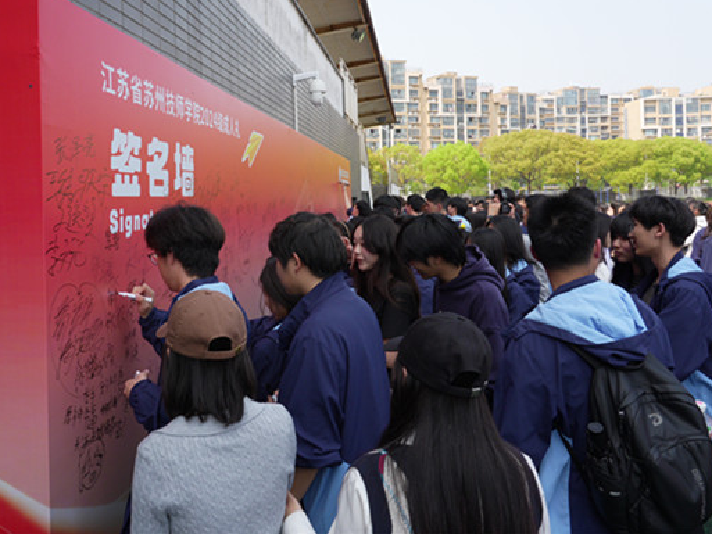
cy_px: 258
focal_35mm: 27
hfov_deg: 65.3
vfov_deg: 51.4
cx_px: 346
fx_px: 555
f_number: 10
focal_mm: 24
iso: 800
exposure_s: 1/400
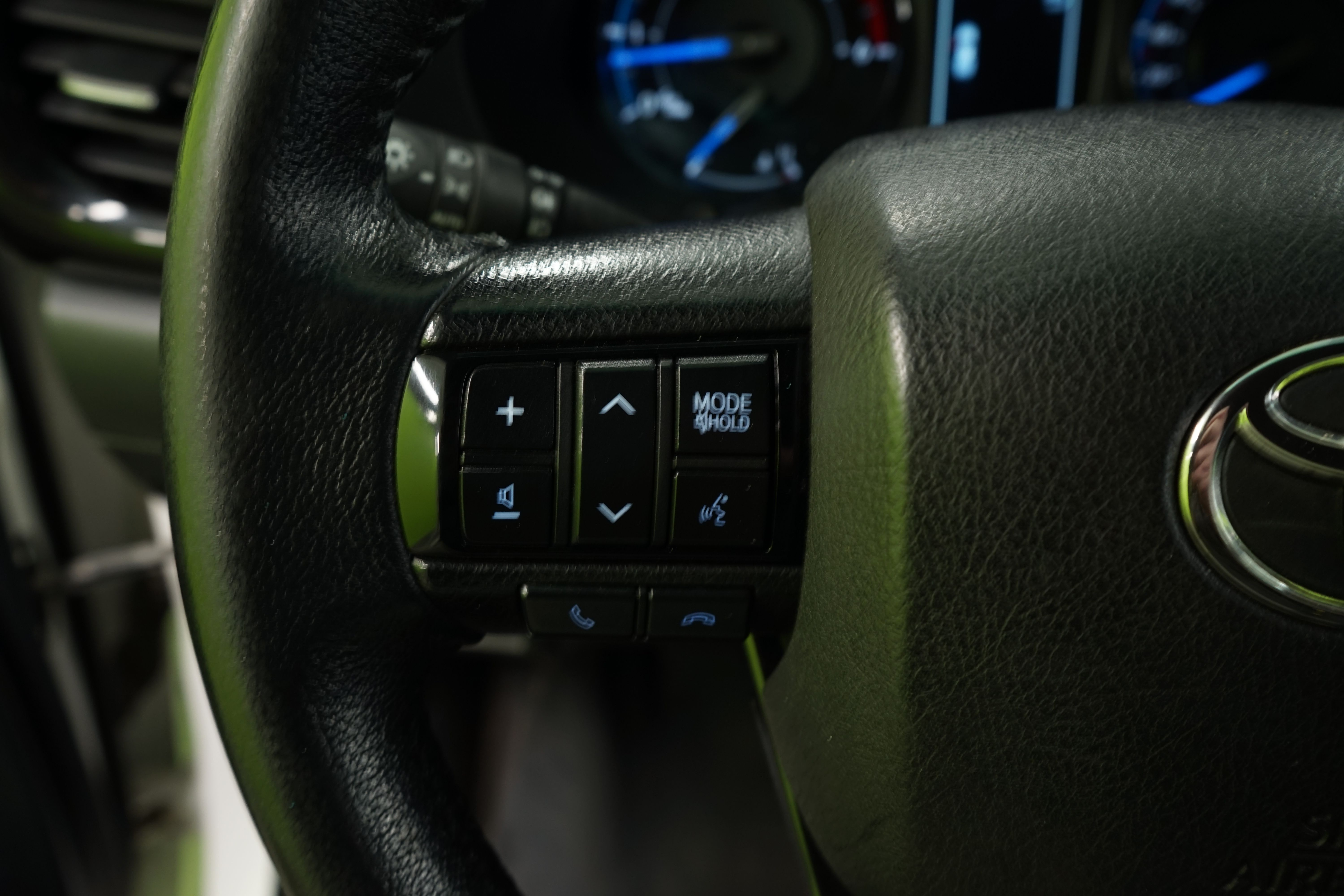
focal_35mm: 30
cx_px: 672
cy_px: 448
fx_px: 1120
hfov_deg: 61.9
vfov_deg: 43.6
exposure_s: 1/8
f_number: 6.3
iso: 500
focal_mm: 30
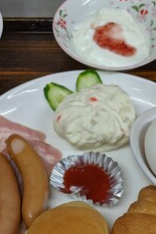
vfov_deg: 37.2
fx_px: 345
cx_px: 97
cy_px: 154
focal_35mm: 53
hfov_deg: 25.4
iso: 81
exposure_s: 1/59.9
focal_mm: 4.44
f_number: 1.8
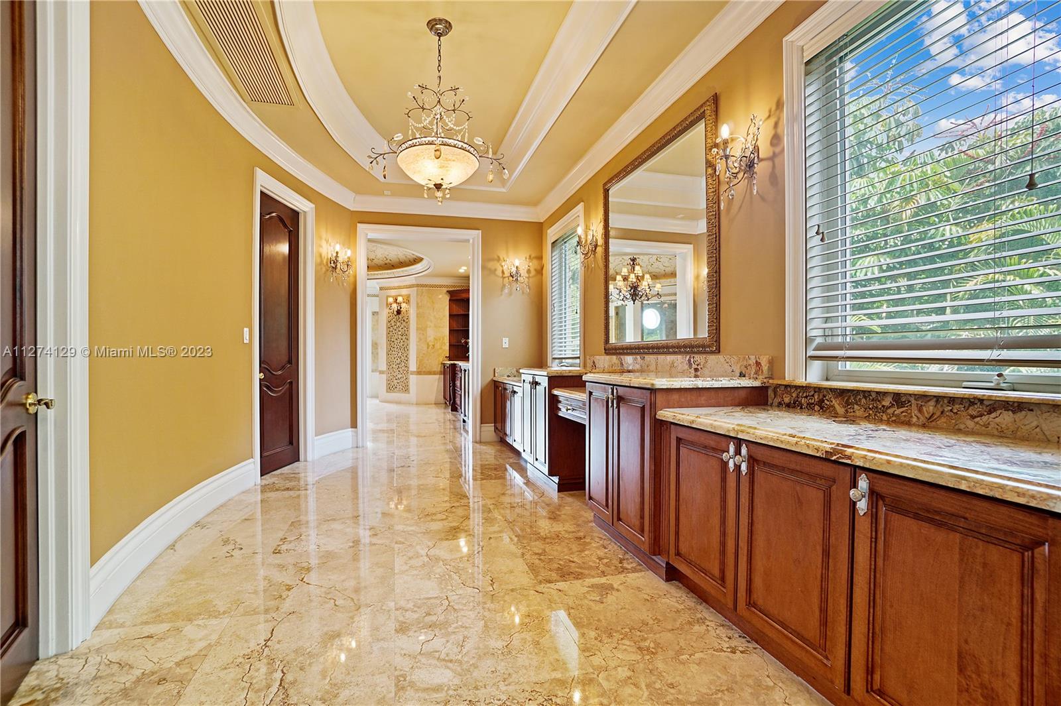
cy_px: 353
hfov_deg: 100.4
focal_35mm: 15
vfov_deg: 77.3
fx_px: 442
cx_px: 530
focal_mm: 10
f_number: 5.6
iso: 200
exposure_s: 1/10
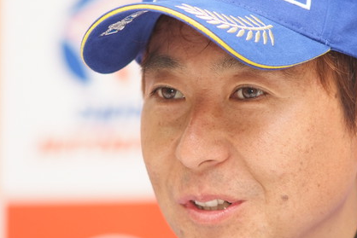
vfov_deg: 3.0
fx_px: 4613
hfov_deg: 4.4
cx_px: 194
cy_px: 131
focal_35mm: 465
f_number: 2.8
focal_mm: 180
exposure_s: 1/125
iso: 400
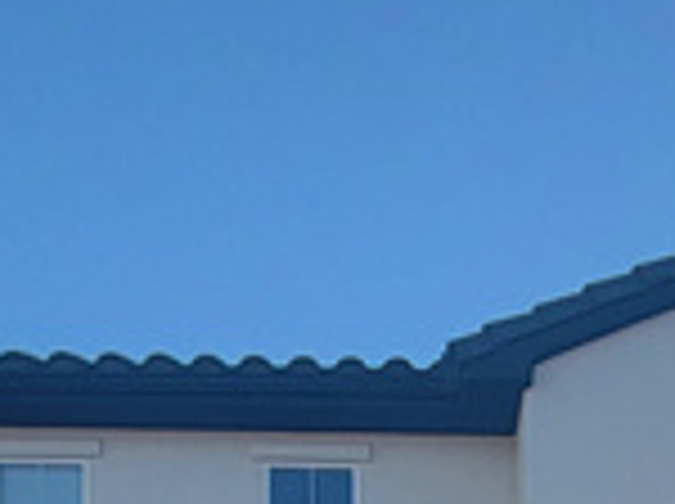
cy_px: 1076
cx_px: 482
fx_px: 1733
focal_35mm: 89
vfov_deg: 13.6
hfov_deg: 21.9
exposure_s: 1/423
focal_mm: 2.2
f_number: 2.2
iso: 50
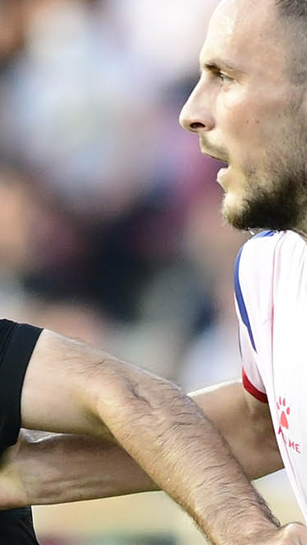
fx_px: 17186
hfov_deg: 1.0
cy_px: 528
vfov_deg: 1.8
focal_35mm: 1188
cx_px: 113
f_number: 4
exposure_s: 1/640
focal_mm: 300
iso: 1000
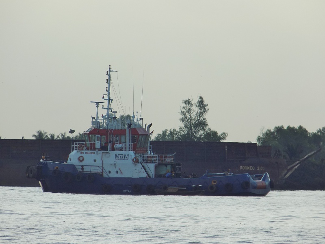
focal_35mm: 537
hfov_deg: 3.7
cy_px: 122
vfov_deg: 2.8
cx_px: 162
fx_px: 5042
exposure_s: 1/400
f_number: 5.9
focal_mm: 95.4
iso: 80
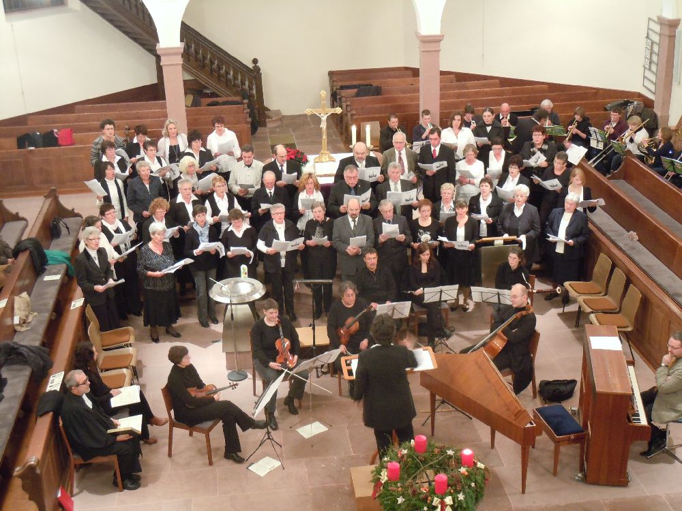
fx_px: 1024
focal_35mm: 52
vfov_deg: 28.0
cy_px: 256
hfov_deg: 36.8
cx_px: 341
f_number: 3.9
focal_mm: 9.3
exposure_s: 1/5
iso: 400
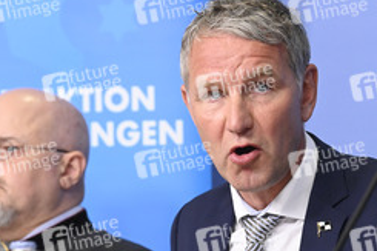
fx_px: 2606
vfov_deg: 5.5
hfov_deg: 8.3
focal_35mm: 249
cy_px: 199
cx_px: 195
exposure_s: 1/400
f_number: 5.6
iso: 3200
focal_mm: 135
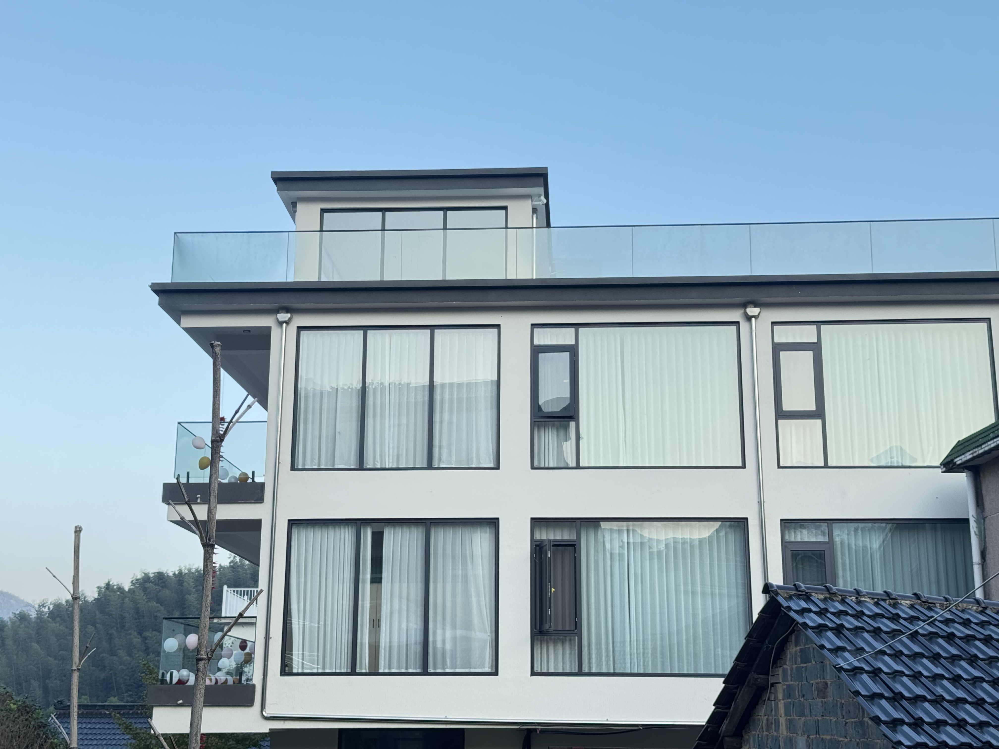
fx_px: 1385
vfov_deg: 30.3
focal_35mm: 48
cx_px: 500
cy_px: 374
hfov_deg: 39.7
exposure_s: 1/184
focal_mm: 6.76
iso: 64
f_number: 1.78
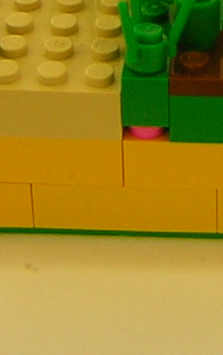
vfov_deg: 13.6
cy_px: -124
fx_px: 1427
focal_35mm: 147
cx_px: 322
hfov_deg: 8.7
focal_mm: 4.7
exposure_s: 1/6.7
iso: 50
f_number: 2.6
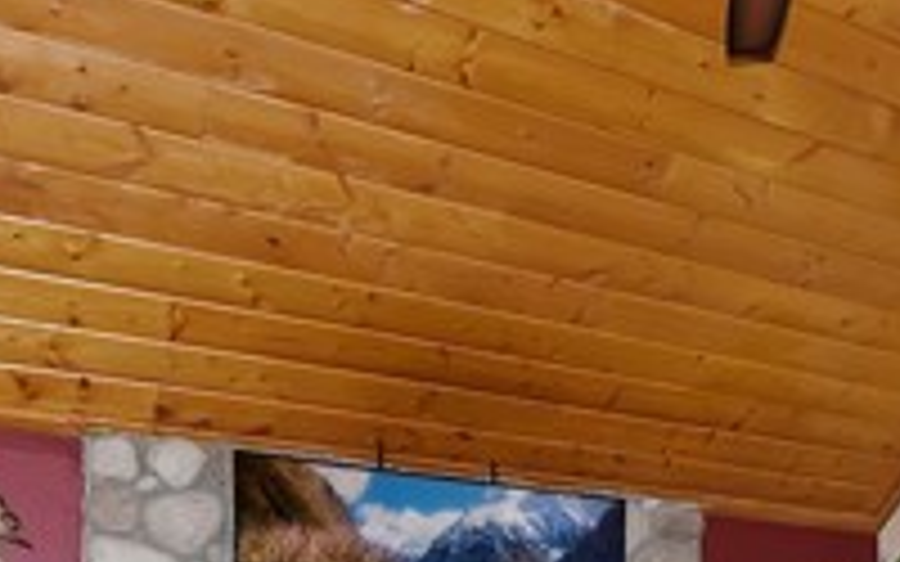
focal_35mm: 49
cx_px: 842
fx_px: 1202
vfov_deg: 22.9
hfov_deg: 37.8
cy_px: 762
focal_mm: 10
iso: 400
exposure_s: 1/30
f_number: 8
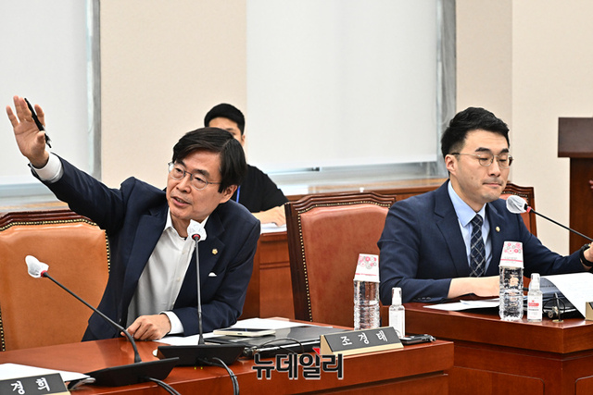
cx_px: 296
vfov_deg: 15.2
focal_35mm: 90
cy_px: 198
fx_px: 1483
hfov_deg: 22.6
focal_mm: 90
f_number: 6.3
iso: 3200
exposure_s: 1/250
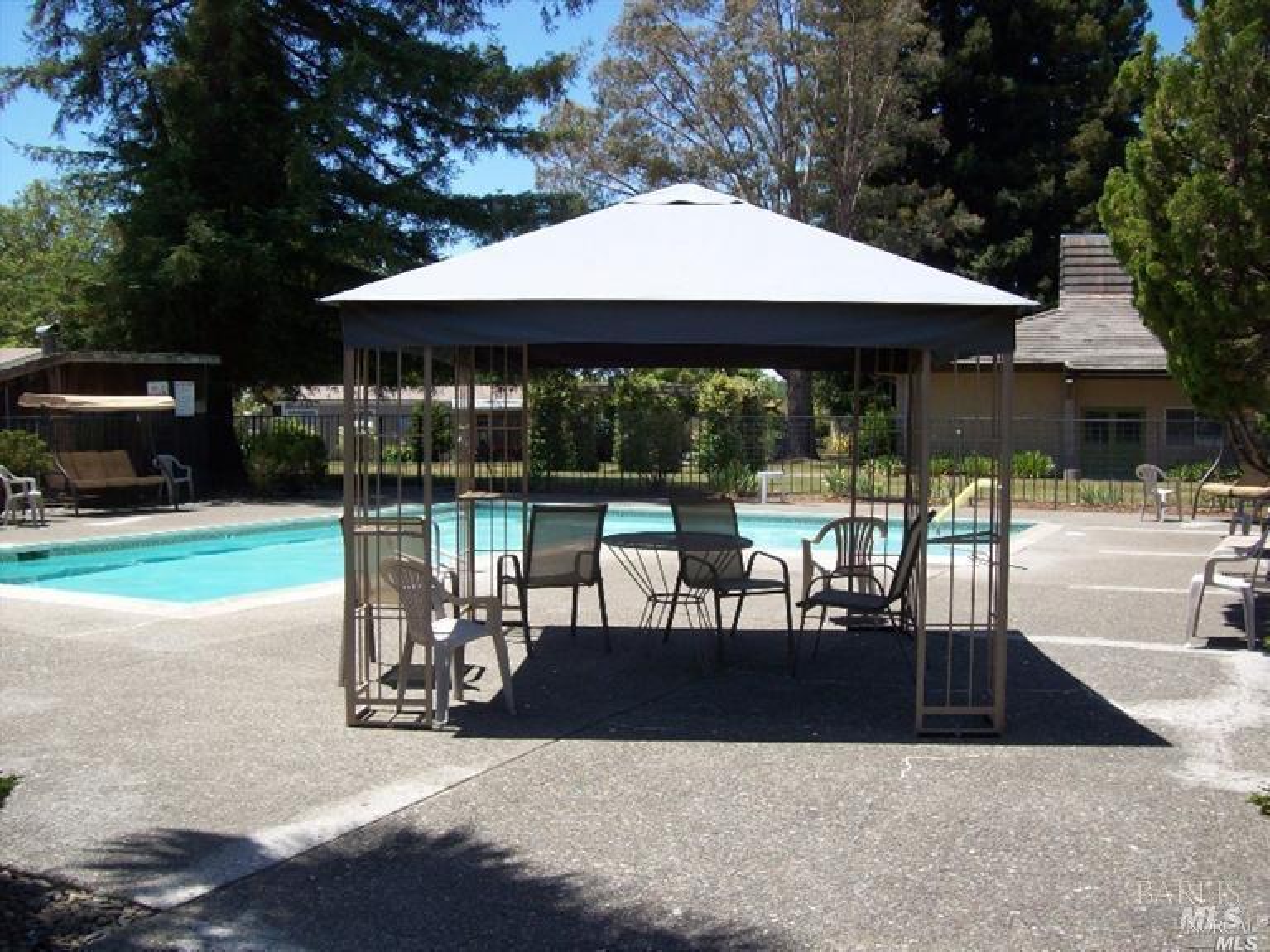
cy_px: 476
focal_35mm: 36
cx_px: 635
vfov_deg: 39.6
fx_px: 1321
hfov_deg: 51.4
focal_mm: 6
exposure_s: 1/373
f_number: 4.8
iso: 80
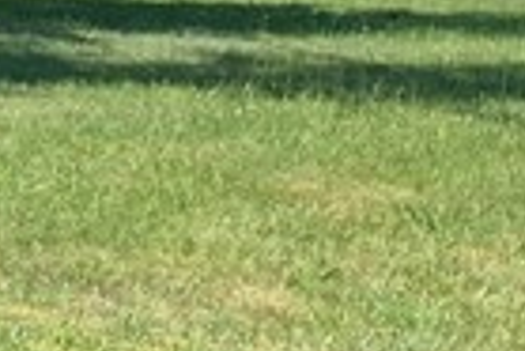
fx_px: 2905
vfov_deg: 6.8
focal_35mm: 199
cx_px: -1076
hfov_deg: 8.5
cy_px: -192
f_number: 1.8
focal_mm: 4.25
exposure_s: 1/1299
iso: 25
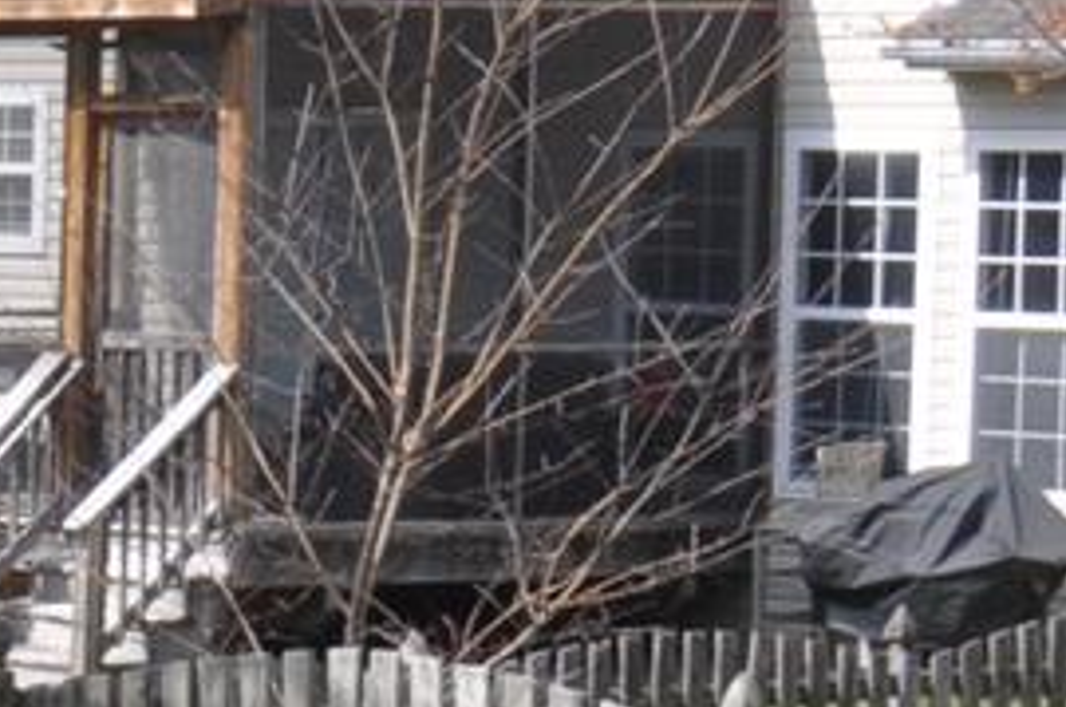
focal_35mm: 205
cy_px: 683
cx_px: -2085
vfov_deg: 6.7
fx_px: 6059
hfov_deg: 8.5
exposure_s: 1/60
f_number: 18
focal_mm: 18
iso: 200
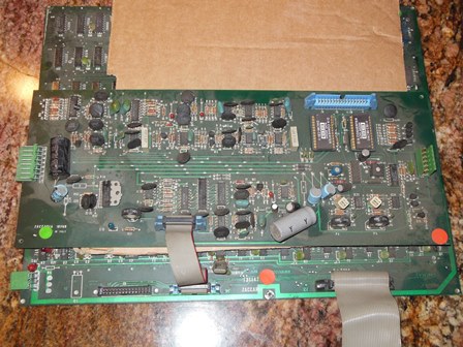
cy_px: 174
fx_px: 508
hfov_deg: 49.0
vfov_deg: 37.7
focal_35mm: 38
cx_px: 232
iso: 200
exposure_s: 1/30
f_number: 3.6
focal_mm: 6.8
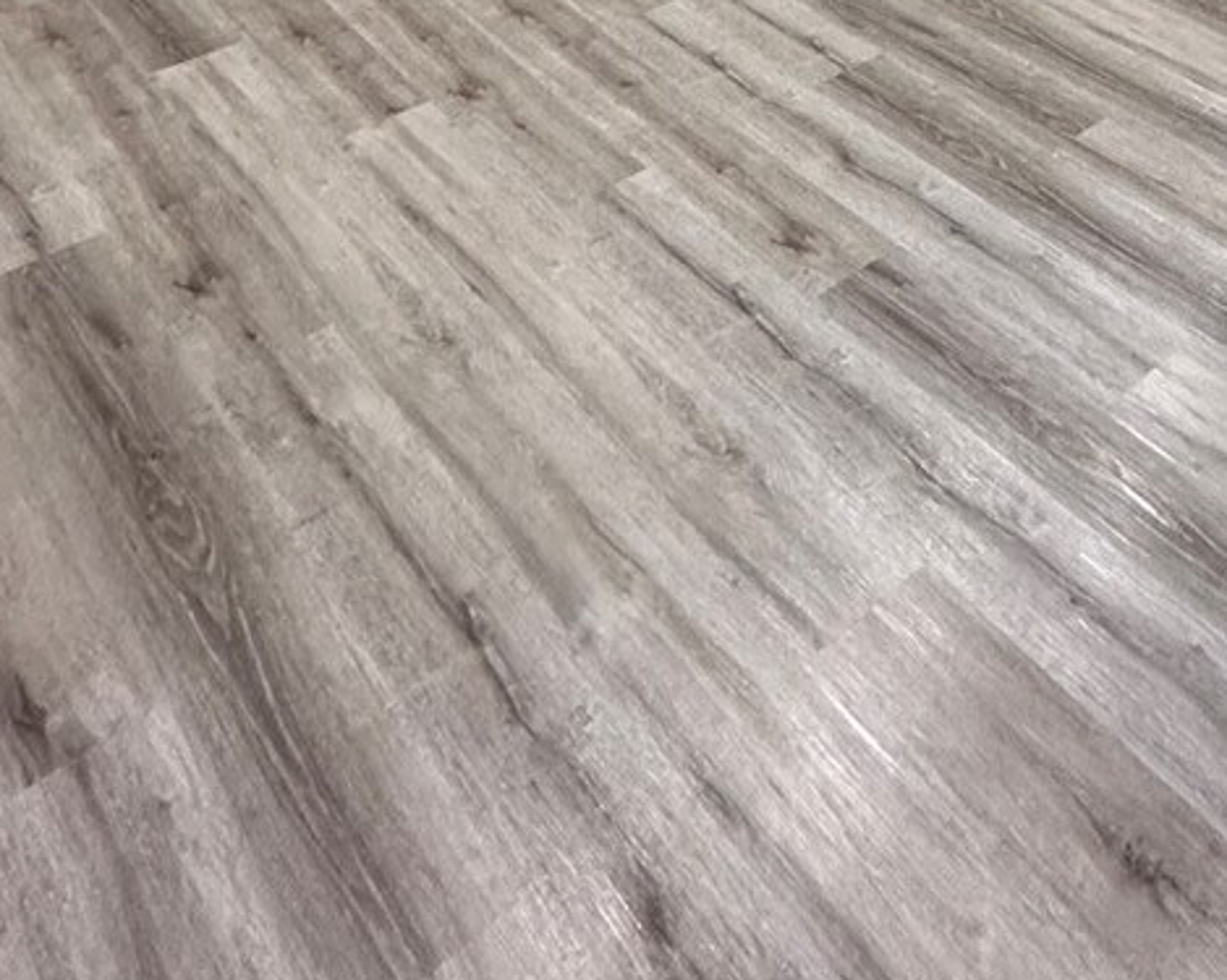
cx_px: 808
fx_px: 1525
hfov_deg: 43.3
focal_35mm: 42
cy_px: -719
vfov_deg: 22.9
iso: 200
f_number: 2.2
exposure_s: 1/120
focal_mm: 2.22
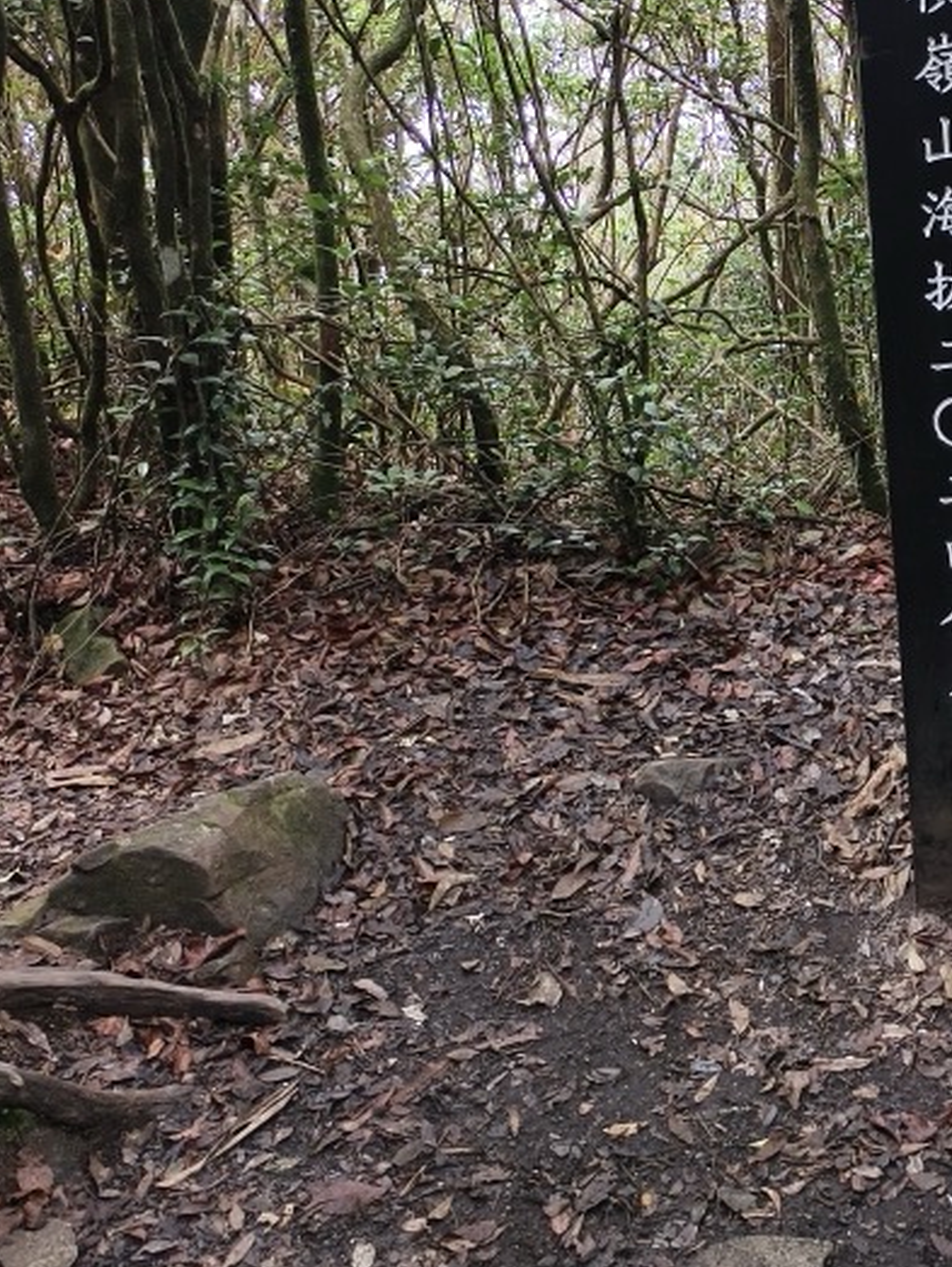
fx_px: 1648
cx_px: 916
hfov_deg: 30.3
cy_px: 354
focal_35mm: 45
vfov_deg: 41.1
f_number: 1.57
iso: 72
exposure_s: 1/111
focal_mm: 5.6
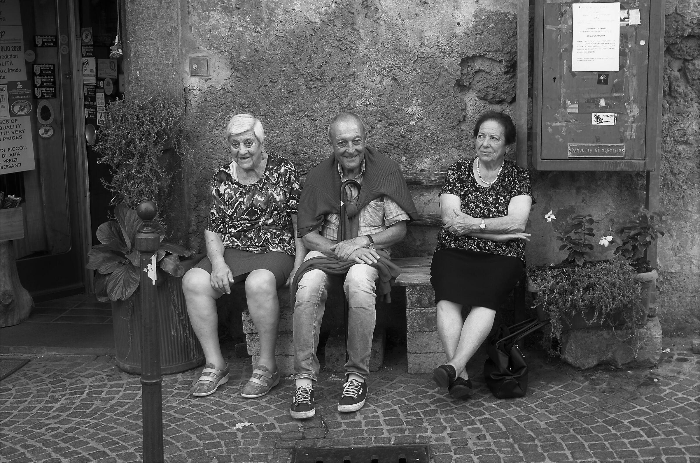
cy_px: 232
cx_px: 350
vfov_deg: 36.7
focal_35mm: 36
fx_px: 698
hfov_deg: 53.2
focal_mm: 24
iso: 100
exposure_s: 1/30
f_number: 2.8
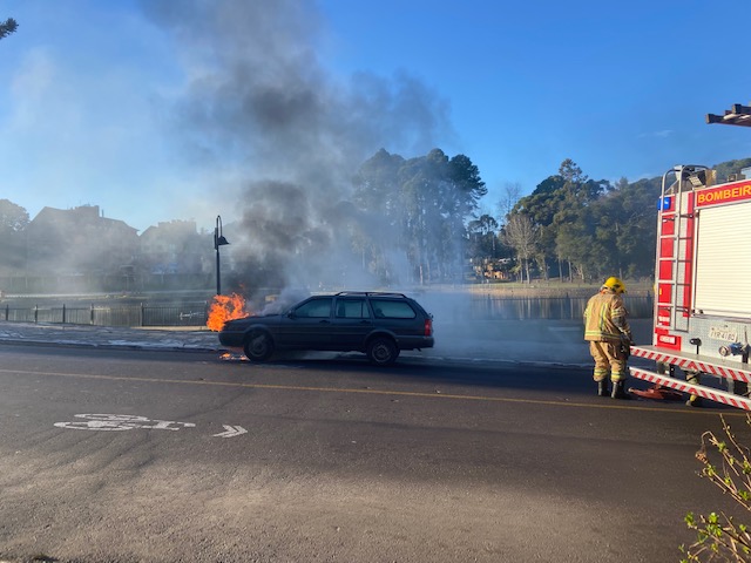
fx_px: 564
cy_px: 282
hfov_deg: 67.3
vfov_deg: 53.1
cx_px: 376
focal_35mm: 26
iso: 32
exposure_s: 1/1063
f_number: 1.8
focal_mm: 4.25
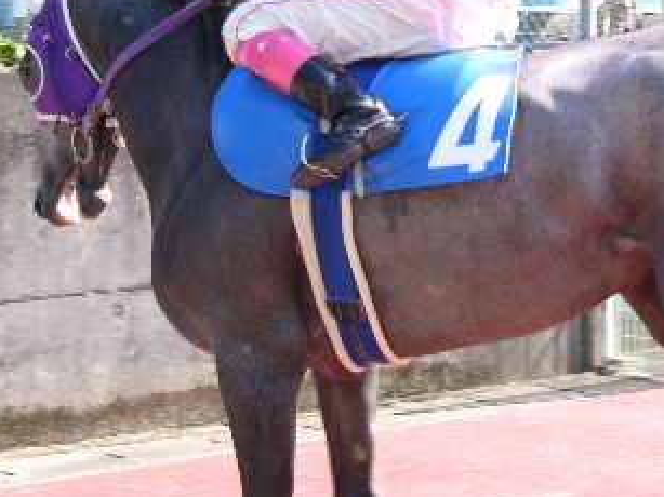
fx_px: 2320
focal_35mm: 121
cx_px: 394
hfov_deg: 16.3
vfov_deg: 12.2
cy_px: 112
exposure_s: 1/160
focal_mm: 9.7
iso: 50
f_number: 4
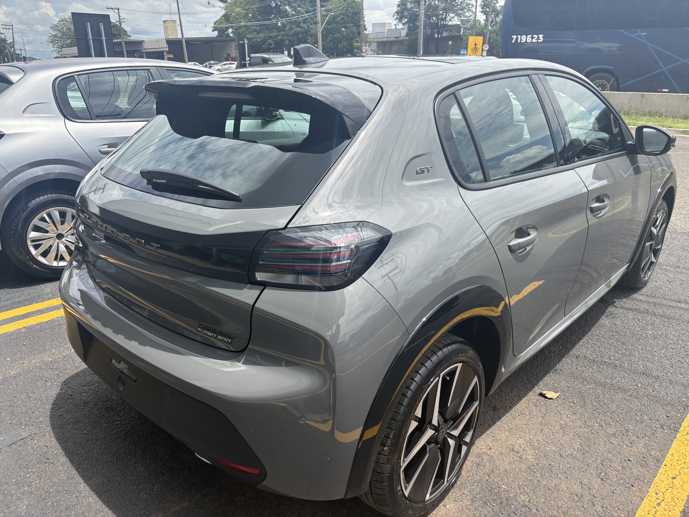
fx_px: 518
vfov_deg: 53.1
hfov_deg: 67.3
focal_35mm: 26
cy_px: 258
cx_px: 344
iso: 64
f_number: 1.6
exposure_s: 1/2747
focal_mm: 5.96
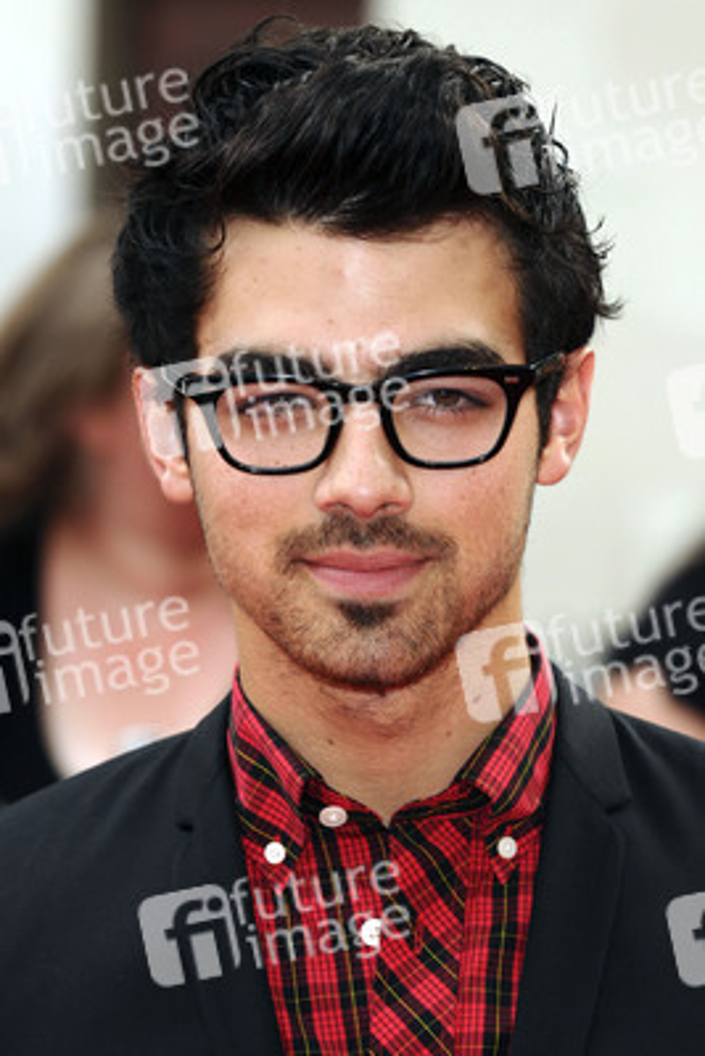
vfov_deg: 10.2
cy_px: 528
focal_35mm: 202
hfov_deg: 6.8
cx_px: 352
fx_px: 5943
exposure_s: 1/160
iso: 400
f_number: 5.6
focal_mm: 135
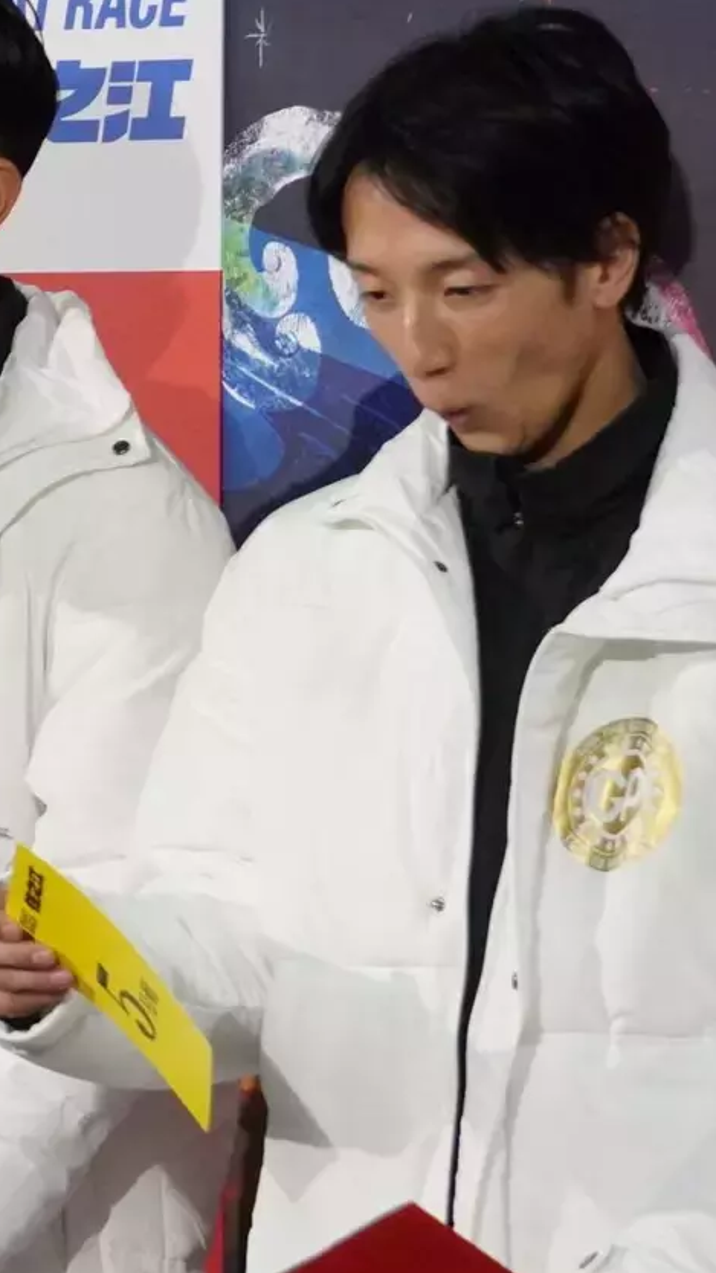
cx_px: 377
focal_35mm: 176
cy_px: 634
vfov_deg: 12.2
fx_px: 5942
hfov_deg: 6.9
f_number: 5.6
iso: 3200
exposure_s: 1/200
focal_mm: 104
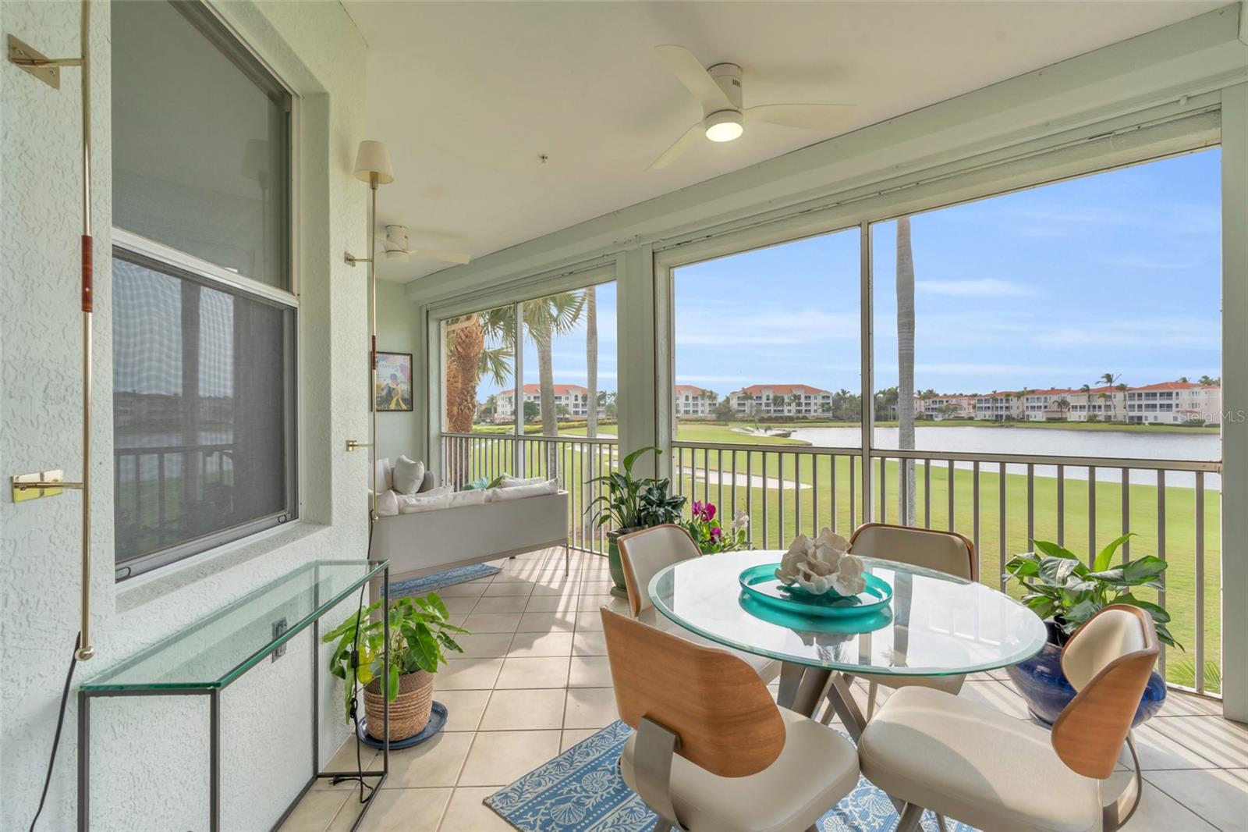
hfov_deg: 96.7
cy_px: 416
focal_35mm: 16
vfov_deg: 73.7
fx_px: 555
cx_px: 624
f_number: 9
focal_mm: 16
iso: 200
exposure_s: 1/160
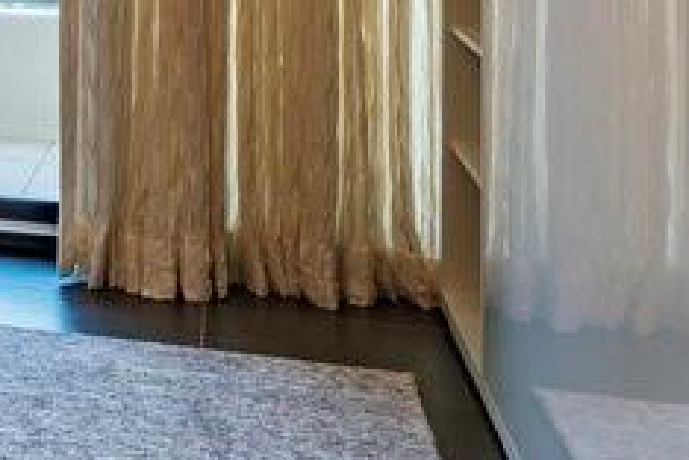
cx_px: -583
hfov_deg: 17.3
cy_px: -170
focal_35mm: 94
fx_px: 1799
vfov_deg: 13.9
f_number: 16
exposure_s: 1/4
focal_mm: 20
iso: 200
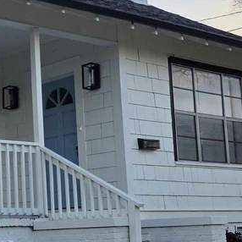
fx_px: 720
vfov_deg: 19.0
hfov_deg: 18.3
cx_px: -36
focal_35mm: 91
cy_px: 161
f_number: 1.7
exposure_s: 1/180
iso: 25
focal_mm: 6.3
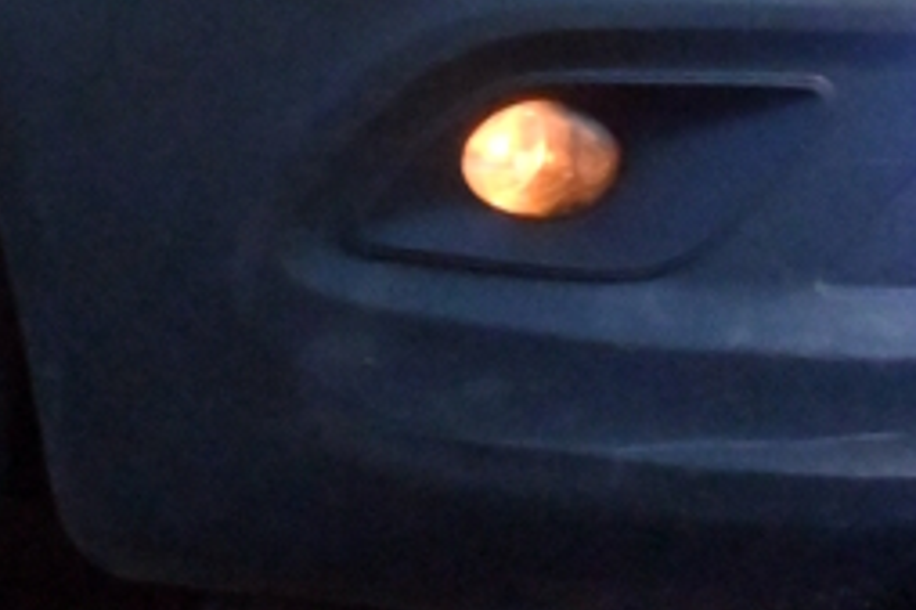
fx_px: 9027
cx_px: -988
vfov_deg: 3.8
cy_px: -624
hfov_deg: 5.7
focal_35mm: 355
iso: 3200
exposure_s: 1/400
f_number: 6.3
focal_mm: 50
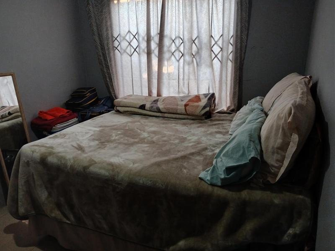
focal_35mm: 26
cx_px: 168
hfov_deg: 67.3
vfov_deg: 53.1
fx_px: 252
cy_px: 126
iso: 200
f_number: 1.8
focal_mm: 3.98
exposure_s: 1/50
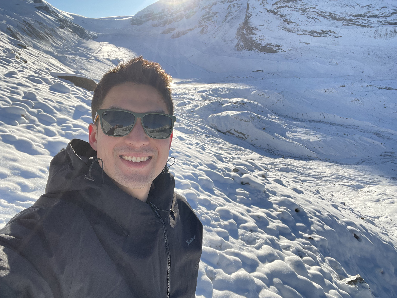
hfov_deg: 73.9
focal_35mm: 23
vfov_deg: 58.9
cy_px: 149
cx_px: 198
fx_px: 264
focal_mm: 2.71
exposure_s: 1/750
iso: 25
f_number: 2.2
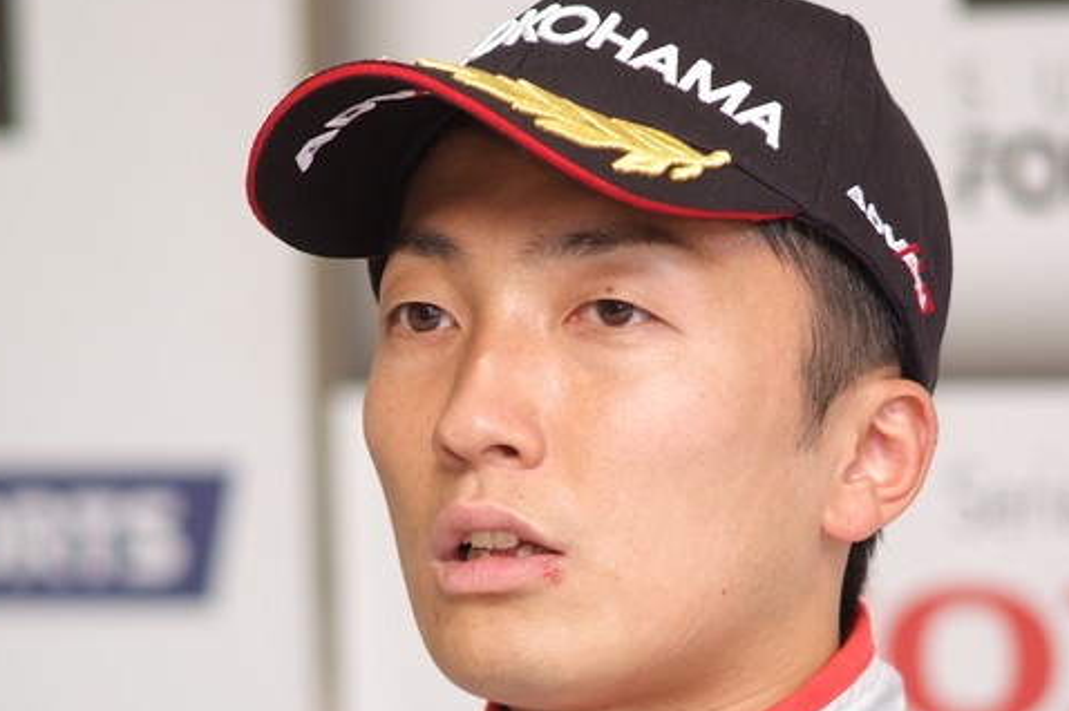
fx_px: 12077
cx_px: 490
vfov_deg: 3.4
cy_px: 505
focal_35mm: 407
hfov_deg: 5.1
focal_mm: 180
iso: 400
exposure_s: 1/125
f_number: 2.8
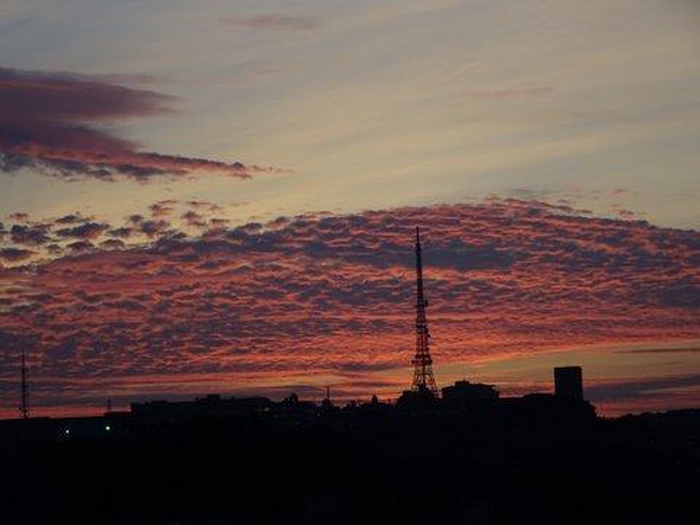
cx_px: 350
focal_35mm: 131
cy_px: 262
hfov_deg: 15.1
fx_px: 2649
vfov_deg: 11.3
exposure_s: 1/160
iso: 250
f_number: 5.6
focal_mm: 22.38
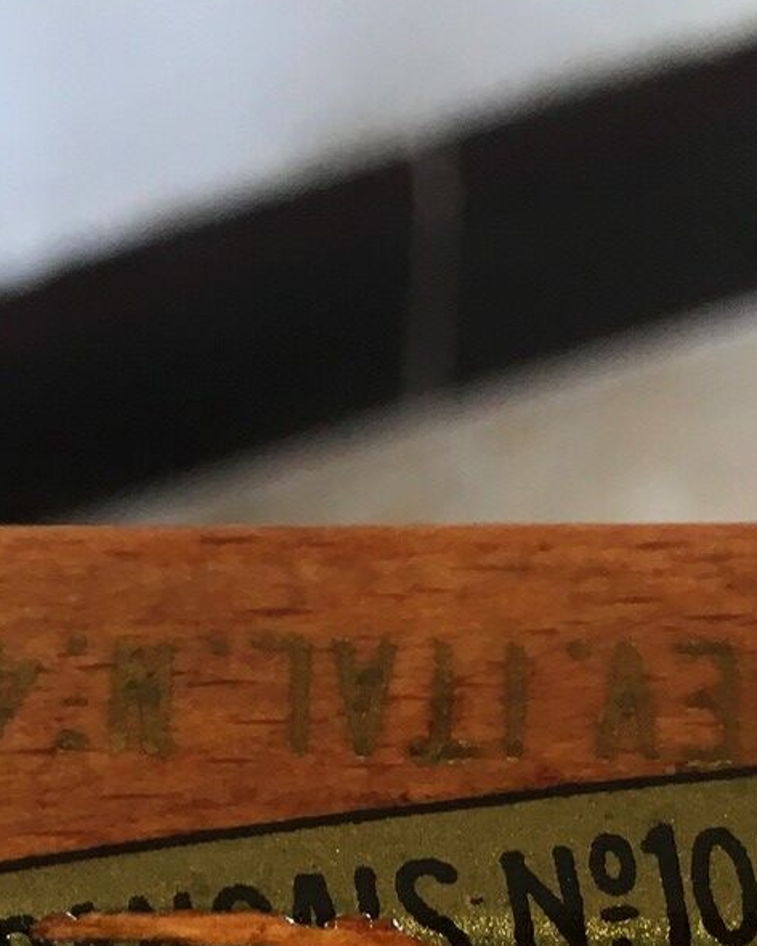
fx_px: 2689
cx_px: 136
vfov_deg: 19.4
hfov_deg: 15.9
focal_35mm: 96
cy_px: 951
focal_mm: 4.15
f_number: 2.2
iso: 80
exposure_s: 1/33
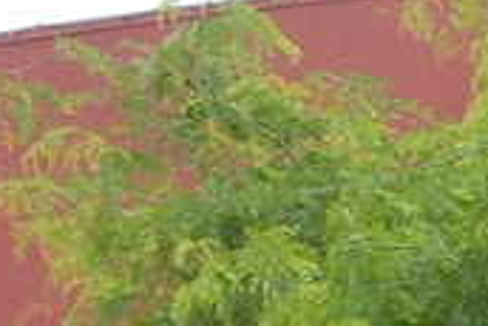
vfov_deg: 5.5
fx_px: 3392
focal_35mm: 250
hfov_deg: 8.0
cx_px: 871
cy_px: 480
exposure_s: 1/250
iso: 400
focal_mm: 28
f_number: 8
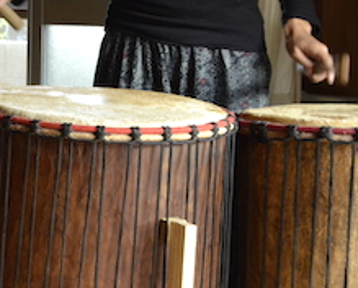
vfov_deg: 18.0
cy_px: -17
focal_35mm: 83
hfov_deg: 20.9
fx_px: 881
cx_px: -105
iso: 1600
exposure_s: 1/60
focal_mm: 18
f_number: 8
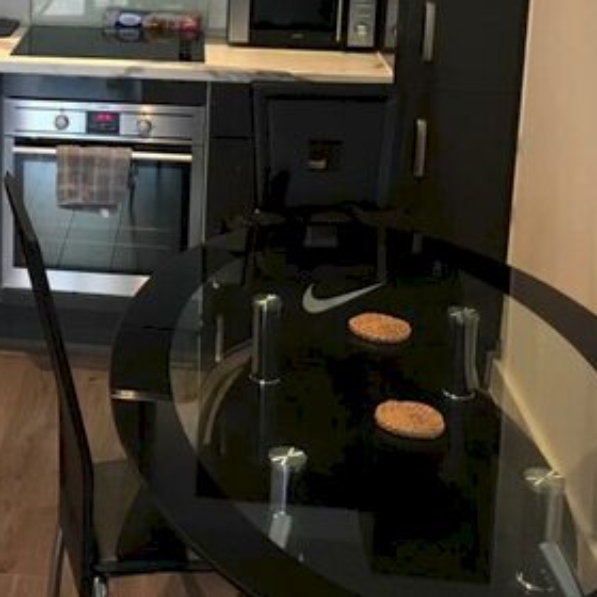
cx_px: -17
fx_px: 1249
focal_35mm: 64
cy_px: 44
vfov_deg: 25.9
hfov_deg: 25.4
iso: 200
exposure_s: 1/25
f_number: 2.2
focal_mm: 4.15
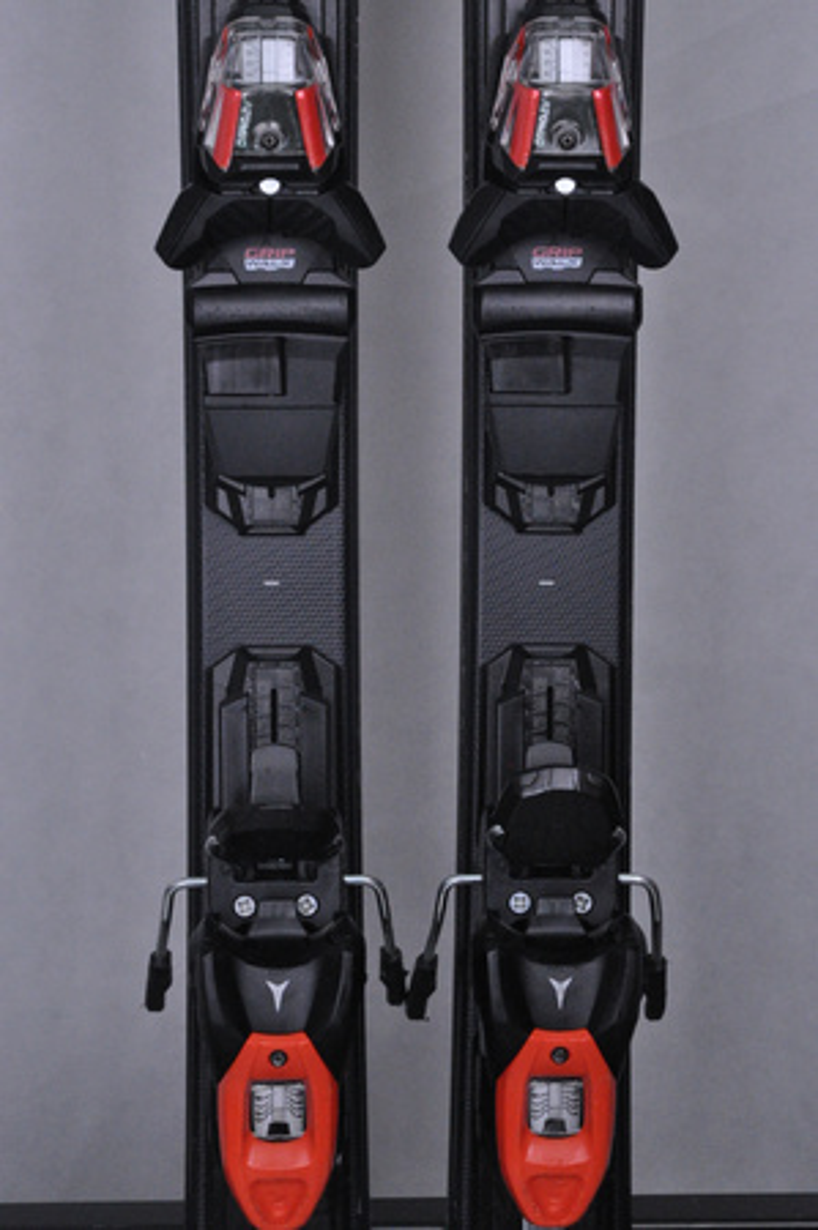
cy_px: 615
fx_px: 4099
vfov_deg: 17.1
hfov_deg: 11.4
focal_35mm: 120
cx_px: 409
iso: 3200
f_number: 9.5
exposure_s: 1/125
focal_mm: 80
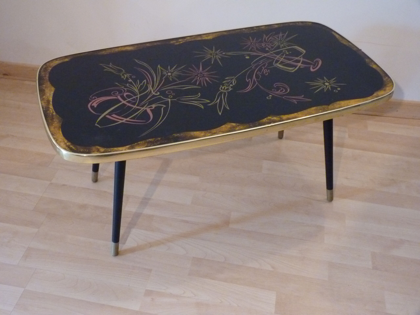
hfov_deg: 46.8
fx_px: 485
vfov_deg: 36.0
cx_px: 210
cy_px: 158
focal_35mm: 40
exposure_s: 1/25
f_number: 3
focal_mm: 7.2
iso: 800
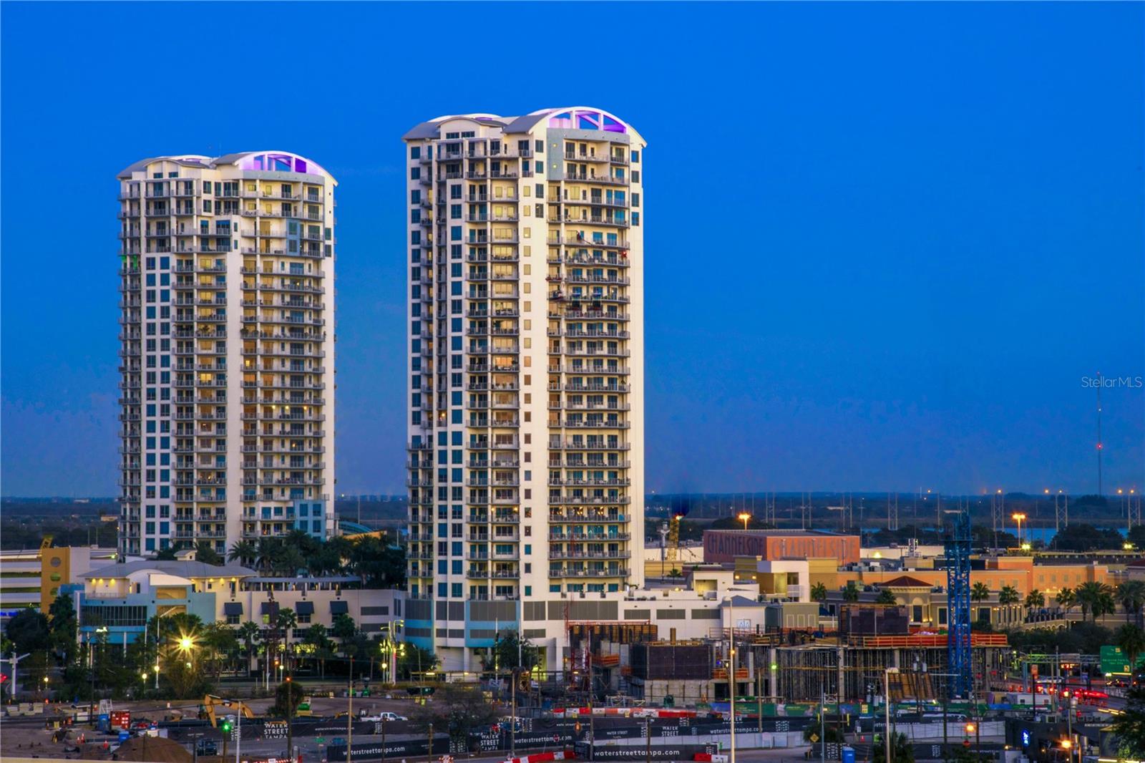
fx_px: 4293
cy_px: 382
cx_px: 572
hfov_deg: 15.2
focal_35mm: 135
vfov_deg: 10.2
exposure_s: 2.5
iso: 100
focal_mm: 90
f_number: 25
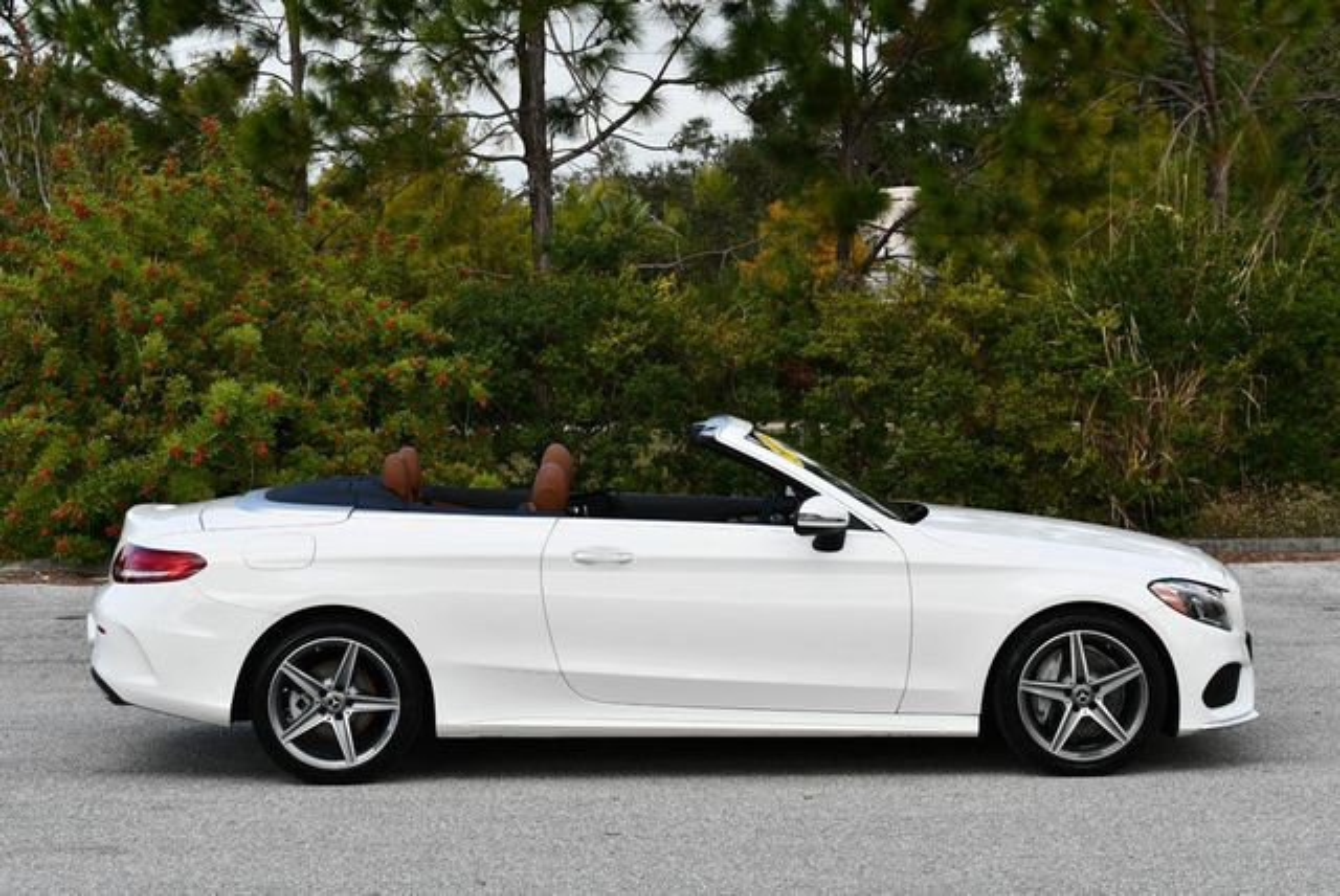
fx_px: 2831
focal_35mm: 76
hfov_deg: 26.6
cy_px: 448
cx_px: 670
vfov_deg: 18.0
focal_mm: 38
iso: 125
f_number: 8
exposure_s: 1/250
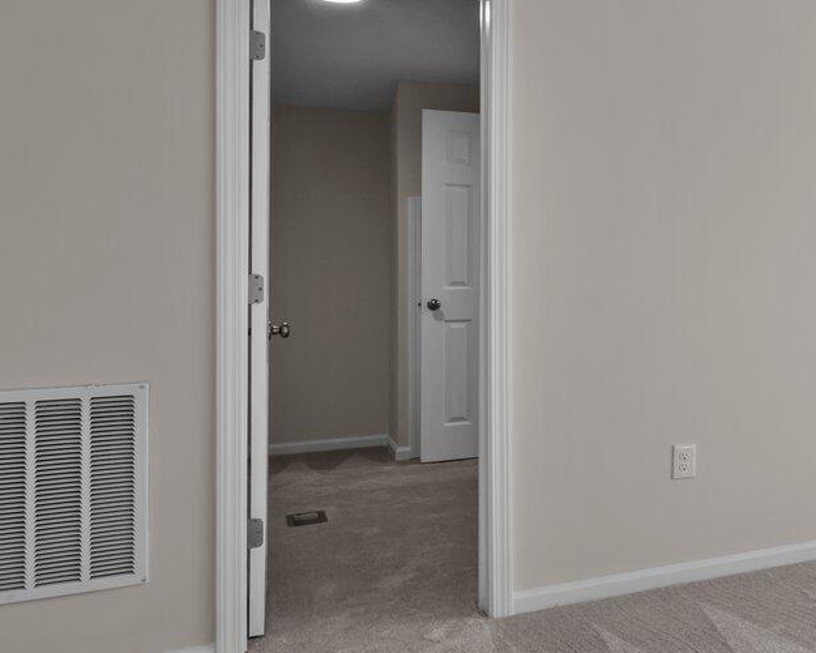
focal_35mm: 43
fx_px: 1038
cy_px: 225
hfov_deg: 30.6
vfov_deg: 34.6
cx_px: 1131
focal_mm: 14
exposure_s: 1/13
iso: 250
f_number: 8
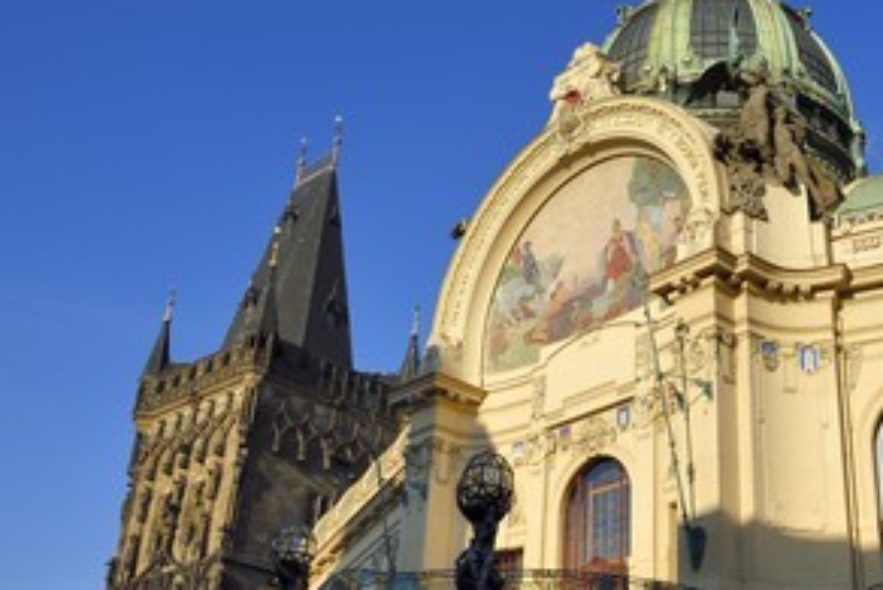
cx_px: 626
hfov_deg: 41.8
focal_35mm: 46
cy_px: 312
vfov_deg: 29.3
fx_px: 1129
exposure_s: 1/200
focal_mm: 32
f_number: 14
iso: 200
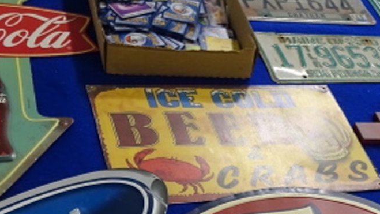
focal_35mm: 60
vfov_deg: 18.3
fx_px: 605
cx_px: 245
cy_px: 301
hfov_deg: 34.6
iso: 250
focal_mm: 4.1
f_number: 3.5
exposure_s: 1/30
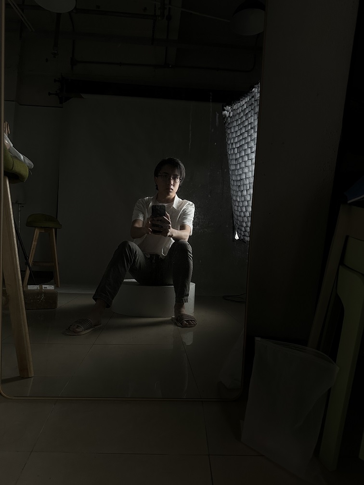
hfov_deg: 56.8
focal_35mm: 24
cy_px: 242
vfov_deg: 71.6
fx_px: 336
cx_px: 182
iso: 400
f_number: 1.78
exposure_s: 1/60
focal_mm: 6.86
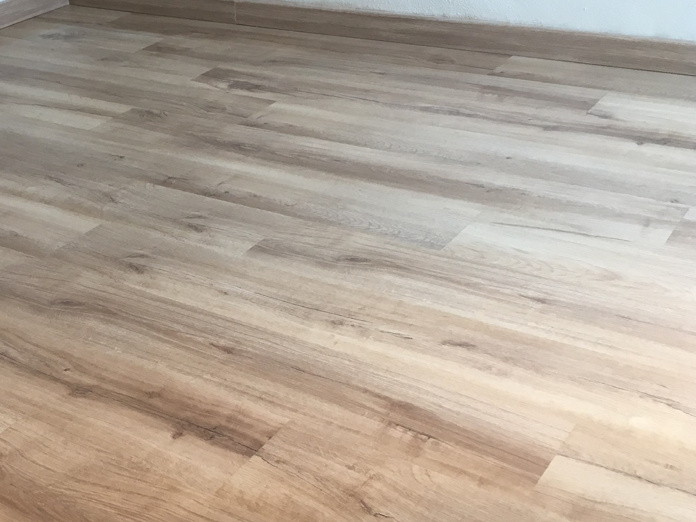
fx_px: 1005
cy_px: 285
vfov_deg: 29.1
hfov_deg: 36.9
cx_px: 141
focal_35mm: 50
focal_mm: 4.15
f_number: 2.2
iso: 25
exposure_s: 1/33
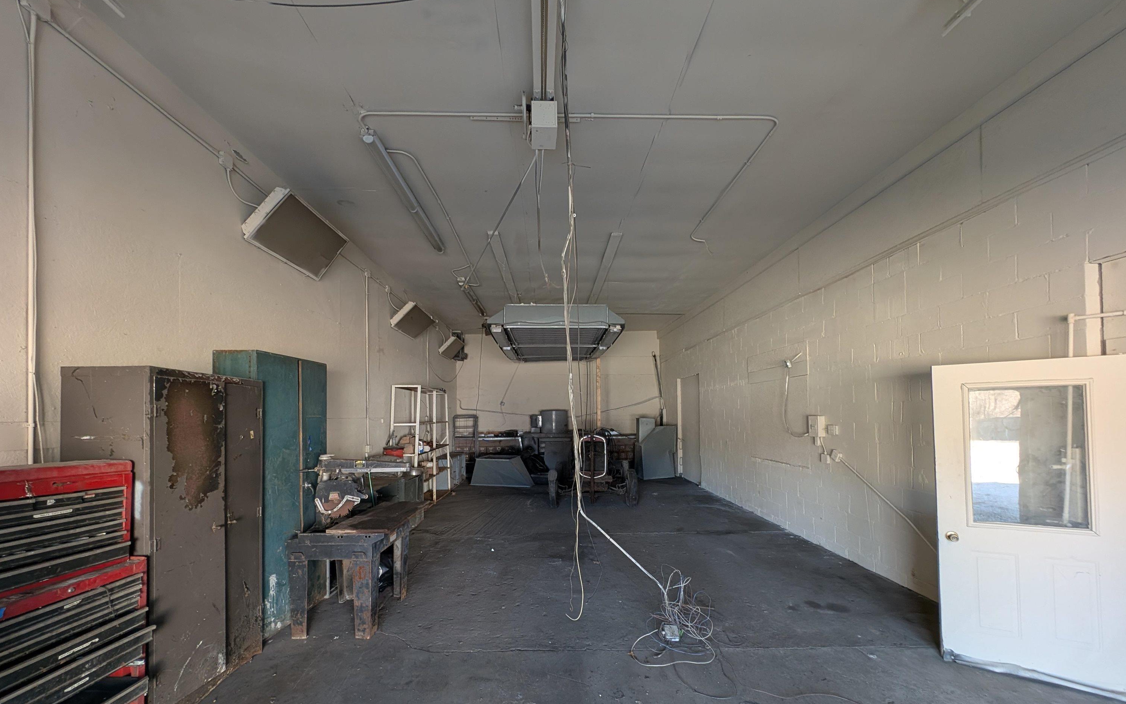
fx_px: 399
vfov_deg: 82.2
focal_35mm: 13
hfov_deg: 109.3
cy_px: 409
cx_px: 554
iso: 82
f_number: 1.95
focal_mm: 2.23
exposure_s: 1/45.5
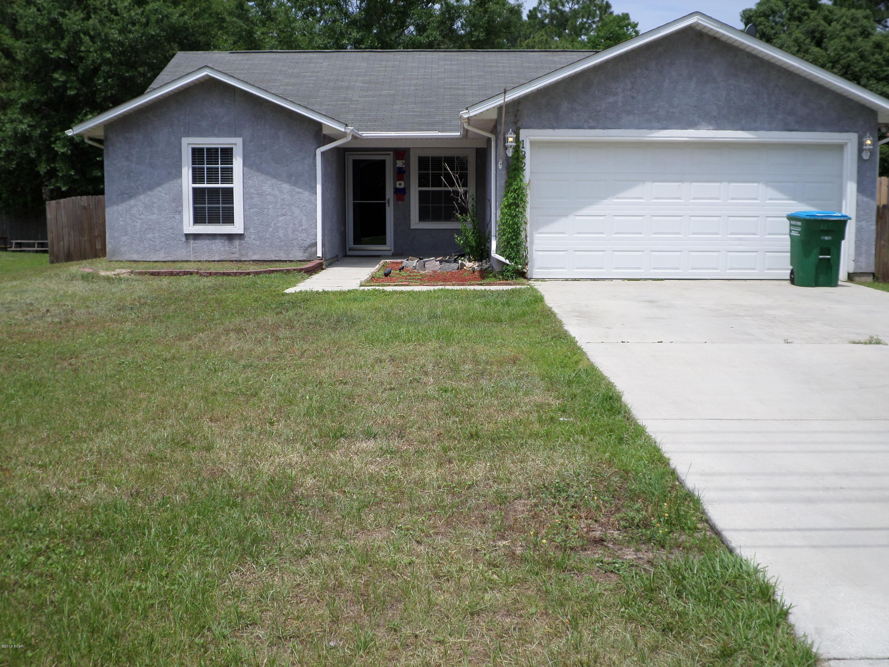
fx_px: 1104
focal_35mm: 43
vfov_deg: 33.6
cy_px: 334
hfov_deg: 43.9
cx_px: 444
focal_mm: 7.8
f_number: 3.2
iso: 80
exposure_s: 1/1000
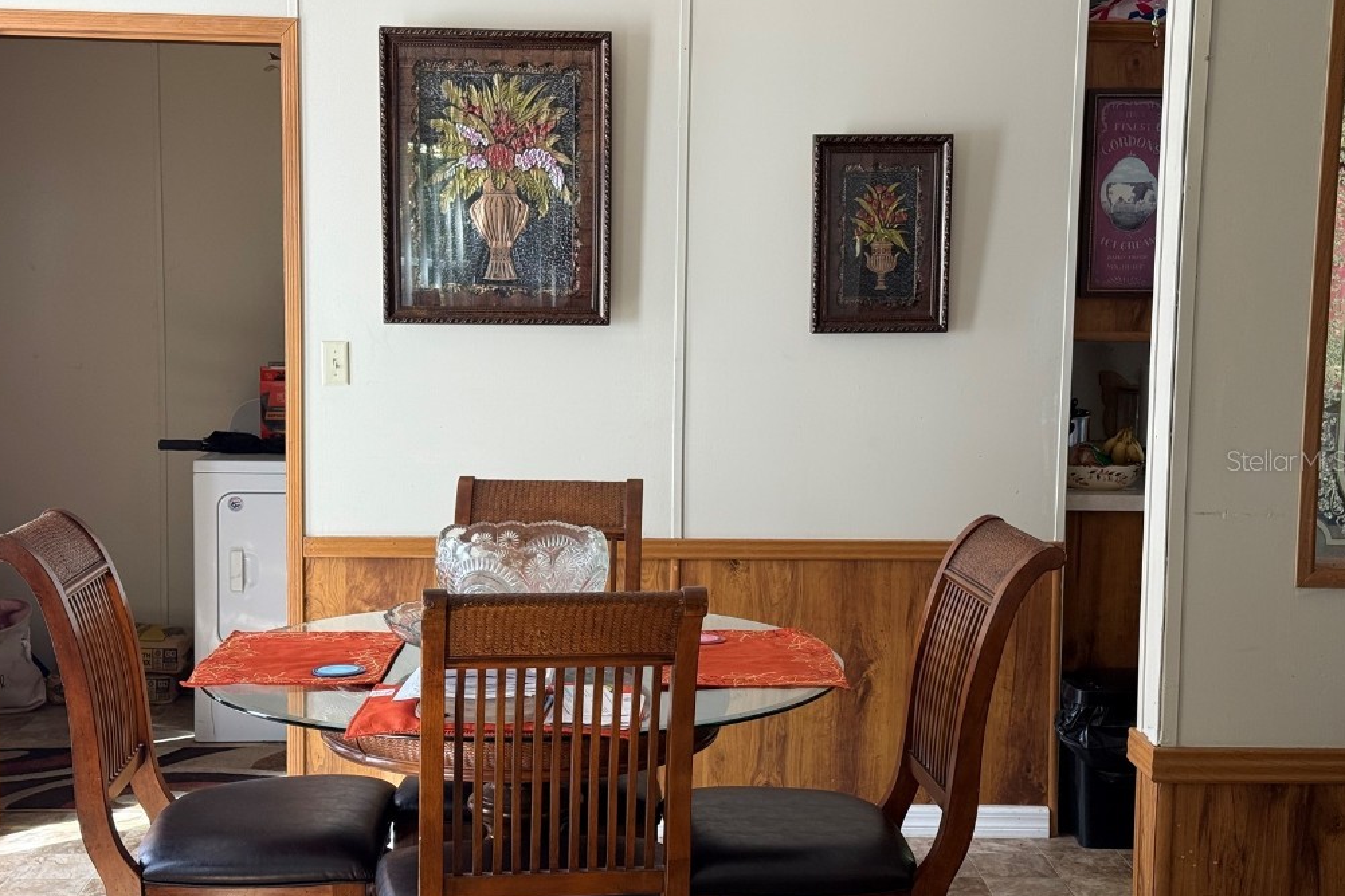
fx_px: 1905
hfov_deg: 38.9
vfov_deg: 26.5
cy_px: 460
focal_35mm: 51
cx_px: 666
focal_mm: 6.76
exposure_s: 1/98
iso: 100
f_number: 1.78
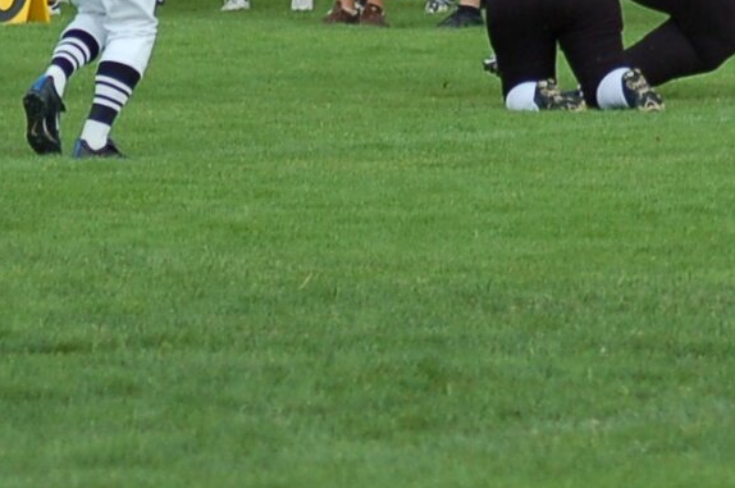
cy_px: 182
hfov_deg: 3.3
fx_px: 12885
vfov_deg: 2.2
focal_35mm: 632
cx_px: 618
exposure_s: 1/1000
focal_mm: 110
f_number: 4.2
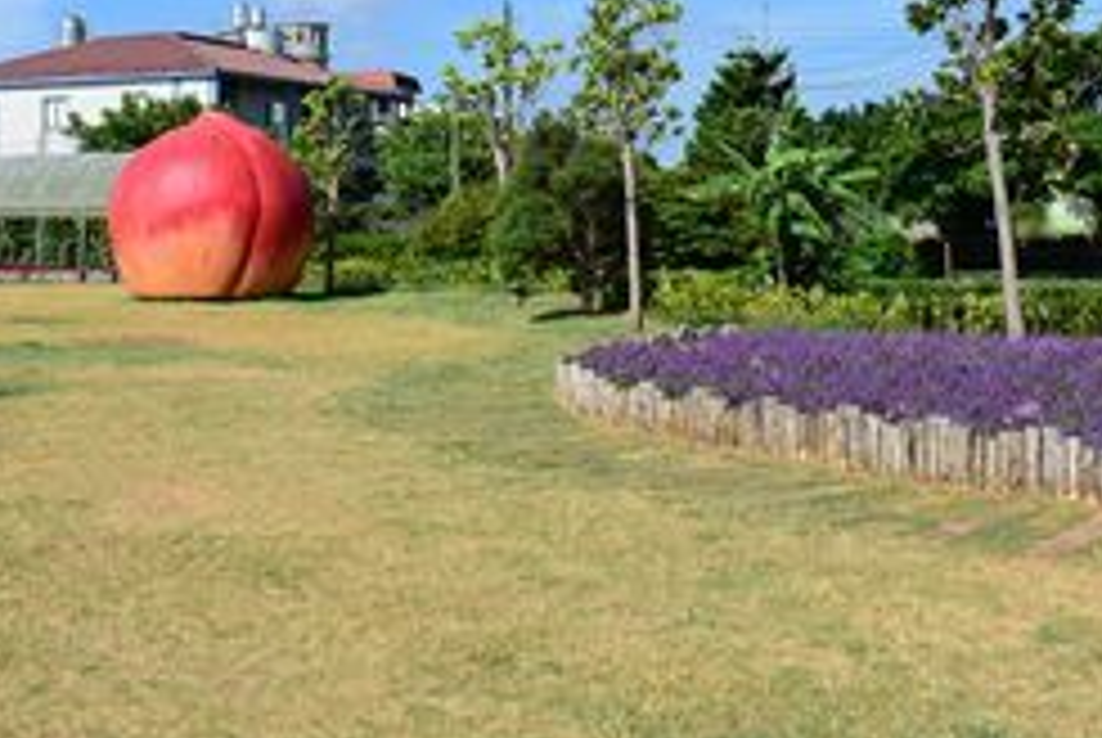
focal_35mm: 55
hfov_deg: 36.1
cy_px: 63
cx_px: 454
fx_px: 1686
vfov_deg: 24.0
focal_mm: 18
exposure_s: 1/640
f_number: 5.6
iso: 100
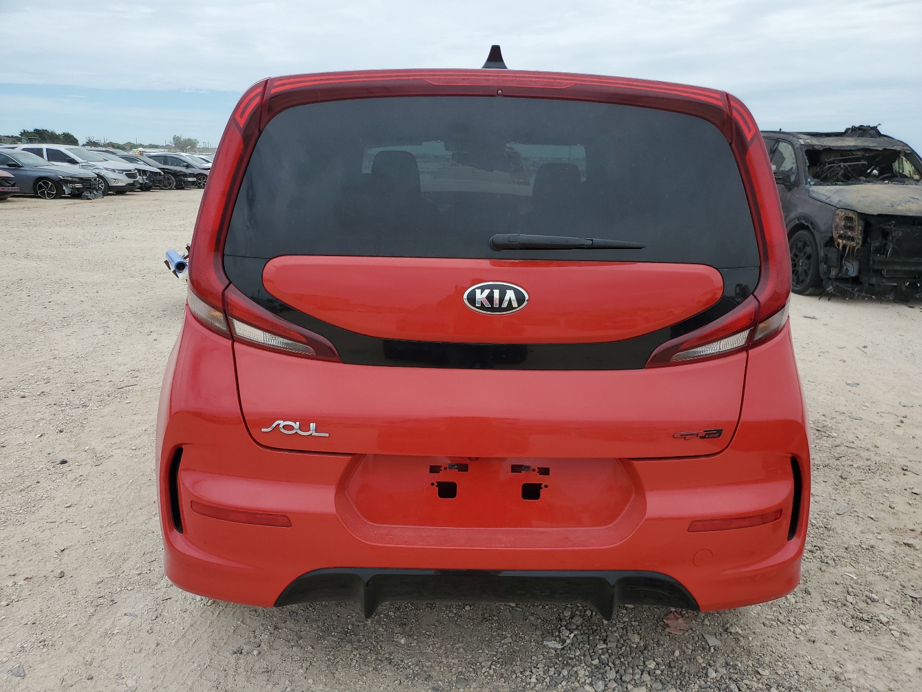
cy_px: 346
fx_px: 693
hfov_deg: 67.3
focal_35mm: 26
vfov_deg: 53.1
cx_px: 461
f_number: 1.5
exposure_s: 1/3333
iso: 50
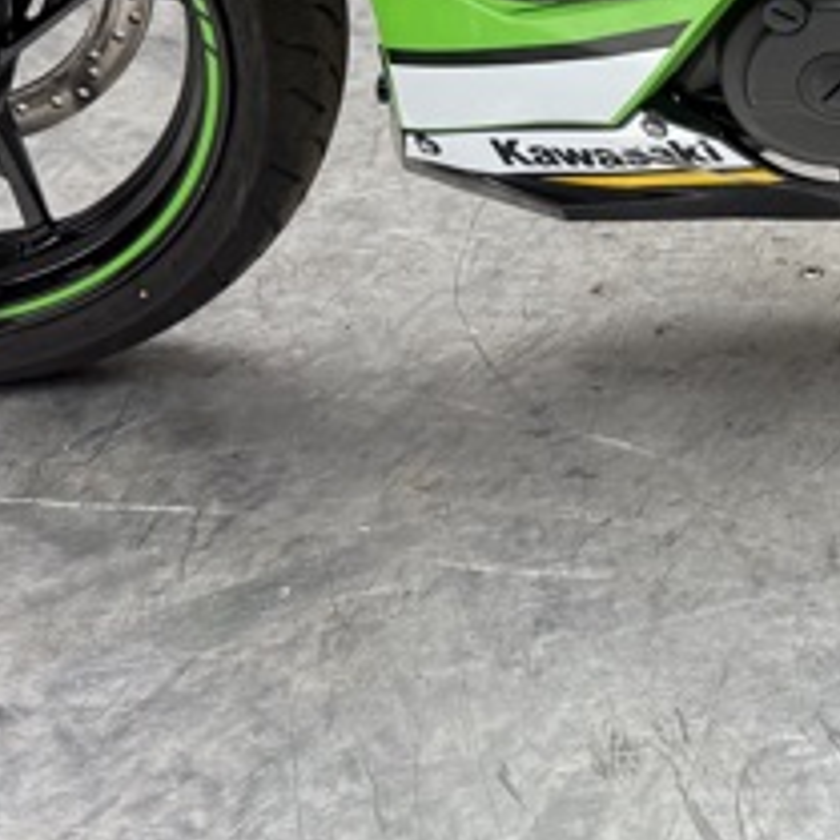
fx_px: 2855
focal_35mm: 104
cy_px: -281
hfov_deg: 16.1
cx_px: 985
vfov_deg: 15.8
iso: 200
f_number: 1.78
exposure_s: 1/120
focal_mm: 6.76
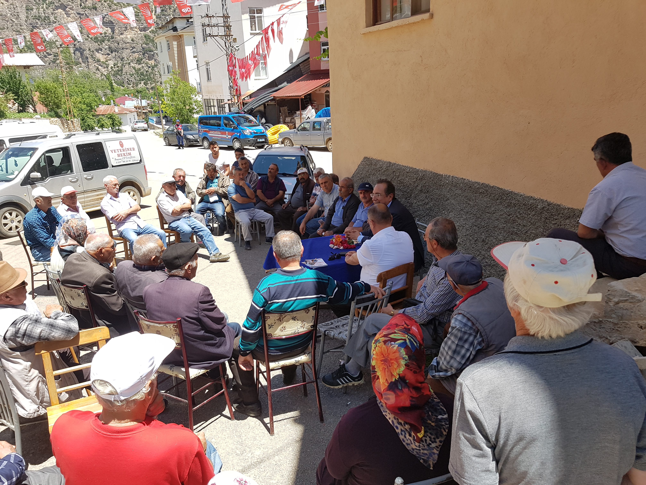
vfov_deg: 53.1
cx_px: 323
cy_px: 242
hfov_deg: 67.3
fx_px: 485
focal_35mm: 26
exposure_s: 1/1124
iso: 50
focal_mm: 4.2
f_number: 1.7
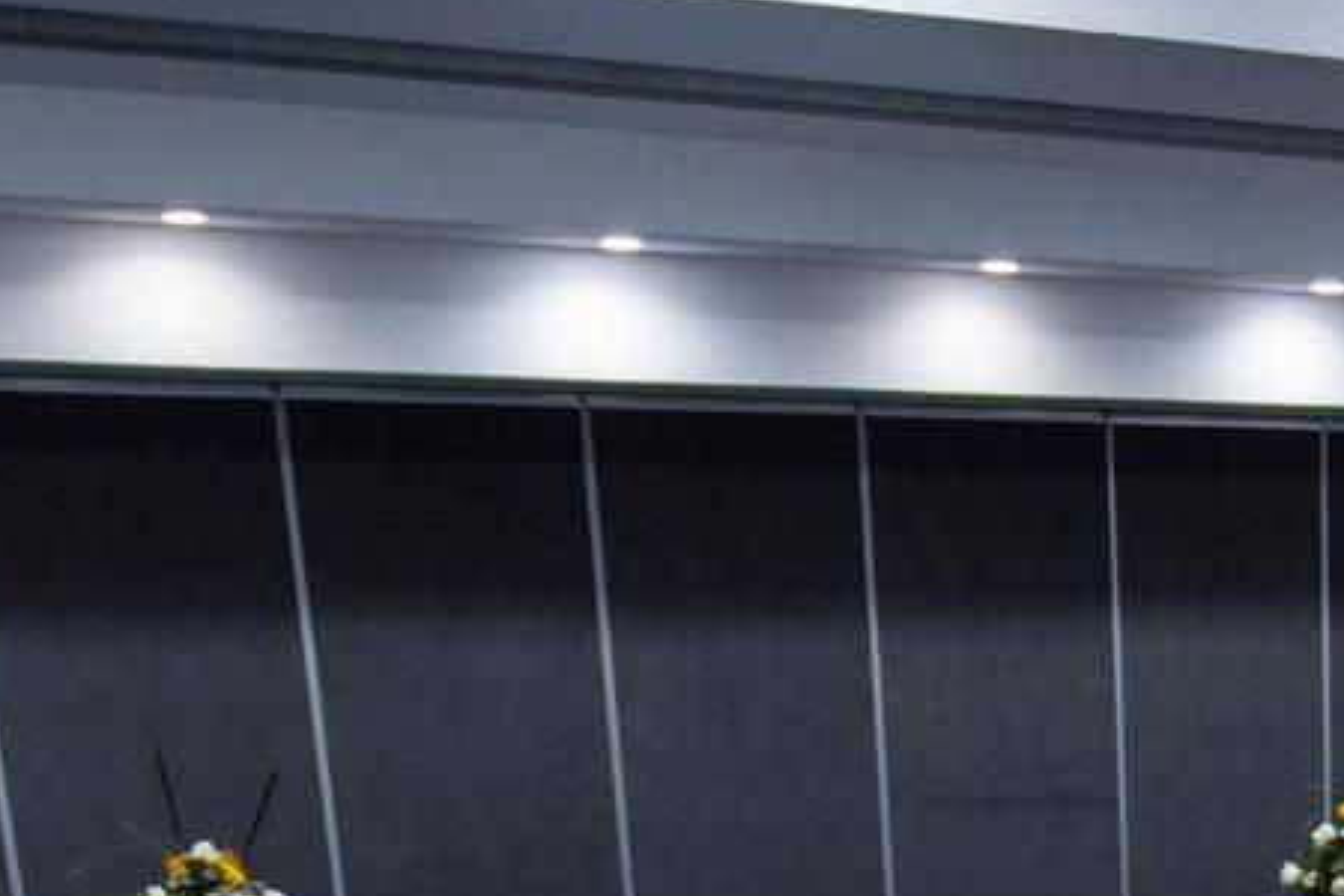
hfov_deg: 23.5
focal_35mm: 82
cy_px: 1835
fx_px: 3061
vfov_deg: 13.9
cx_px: 1404
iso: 100
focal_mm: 18
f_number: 5.6
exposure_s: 1/4
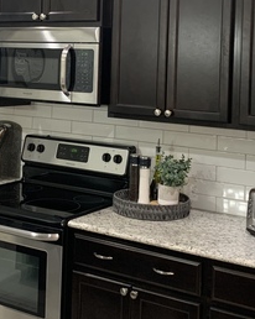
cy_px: 74
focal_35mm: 63
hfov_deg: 24.2
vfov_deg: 29.5
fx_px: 595
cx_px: 111
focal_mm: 4.25
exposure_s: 1/60
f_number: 1.8
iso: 250
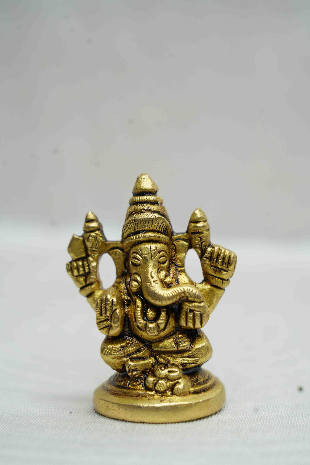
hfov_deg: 13.0
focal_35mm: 105
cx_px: 155
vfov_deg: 19.5
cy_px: 232
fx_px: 1356
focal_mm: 105
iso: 320
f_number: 7.1
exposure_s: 1/60
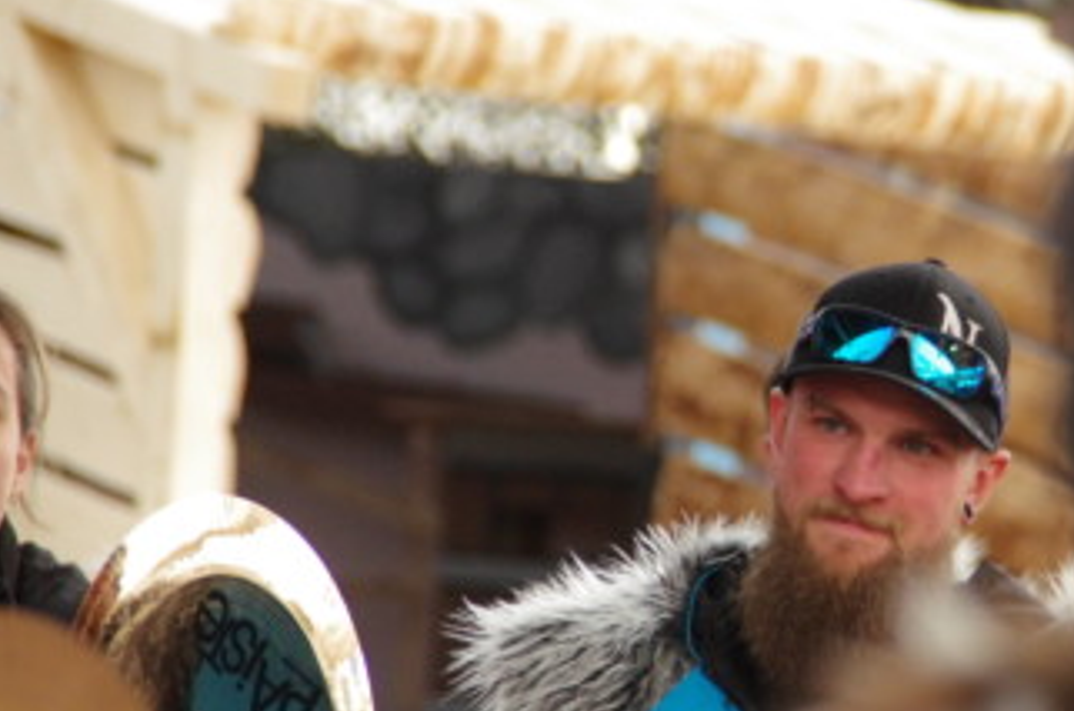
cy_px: 436
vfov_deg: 2.9
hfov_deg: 4.4
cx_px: 831
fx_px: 13868
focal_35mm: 466
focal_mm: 200
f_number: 6.3
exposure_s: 1/250
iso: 3200
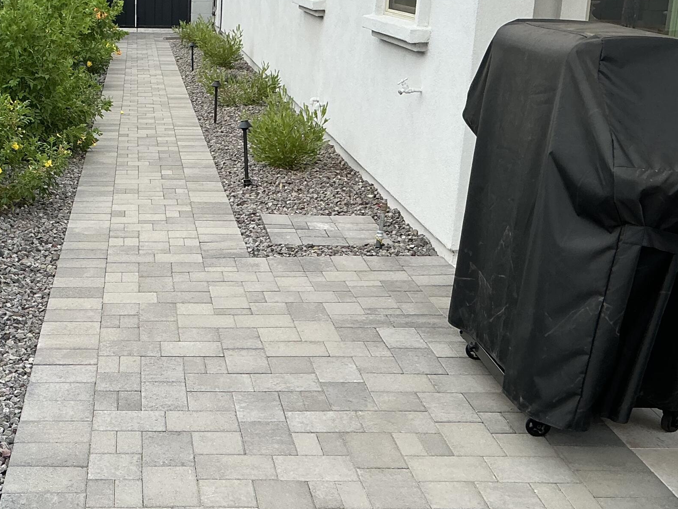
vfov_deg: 27.5
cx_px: 153
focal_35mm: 53
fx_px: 1038
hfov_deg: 35.2
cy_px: 277
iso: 25
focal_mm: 3
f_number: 1.8
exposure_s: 1/122
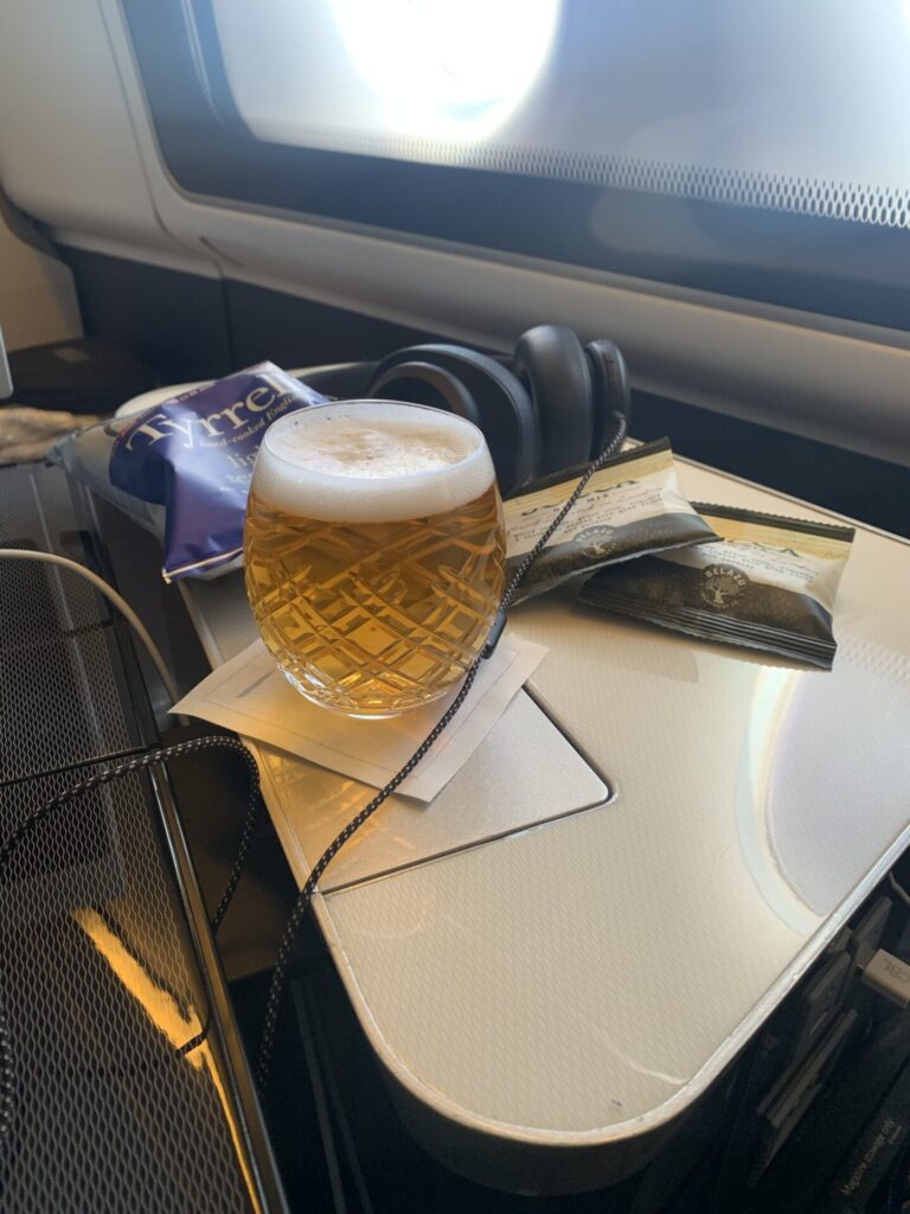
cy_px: 607
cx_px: 455
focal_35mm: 26
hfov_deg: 53.1
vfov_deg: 67.3
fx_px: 911
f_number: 1.8
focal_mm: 4.25
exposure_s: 1/84
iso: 80
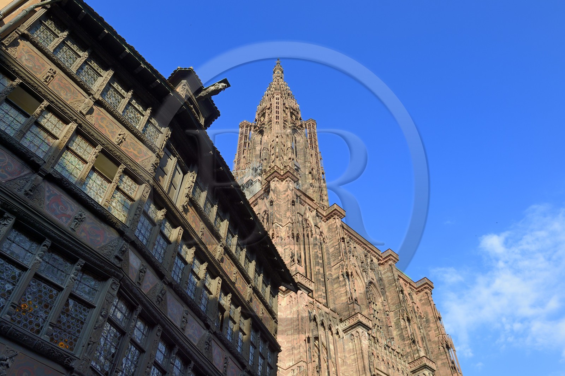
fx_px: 455
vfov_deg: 44.9
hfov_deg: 63.7
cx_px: 282
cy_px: 188
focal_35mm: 29
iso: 200
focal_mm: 29
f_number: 7.1
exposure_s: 1/250
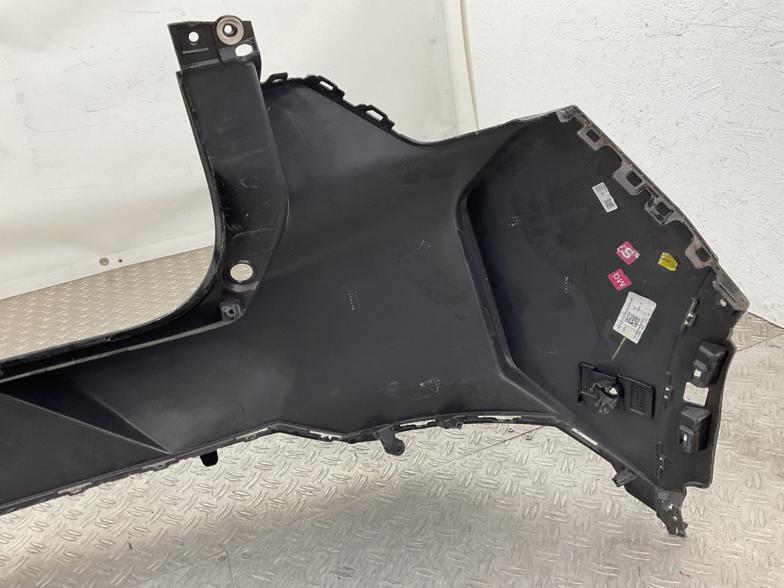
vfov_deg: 48.2
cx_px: 392
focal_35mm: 29
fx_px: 657
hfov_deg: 61.7
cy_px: 294
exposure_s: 1/120
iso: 40
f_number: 1.8
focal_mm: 3
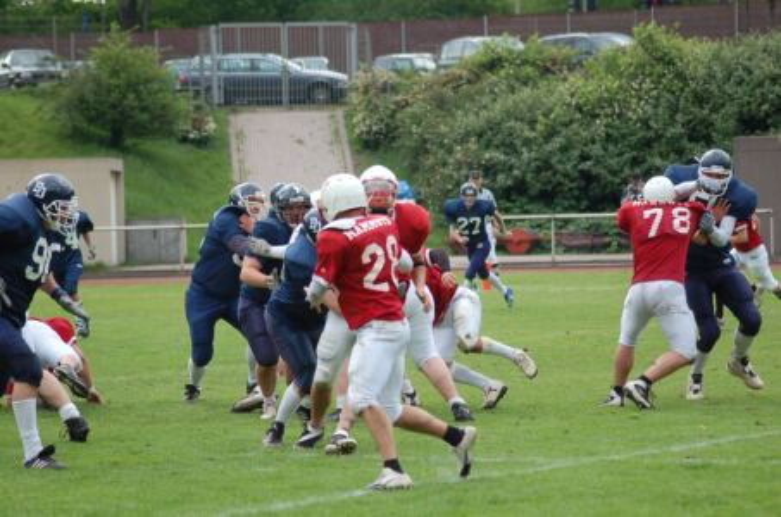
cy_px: 258
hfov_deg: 12.5
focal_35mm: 165
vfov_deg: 8.3
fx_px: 3572
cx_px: 390
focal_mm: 110
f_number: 4.2
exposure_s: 1/1000
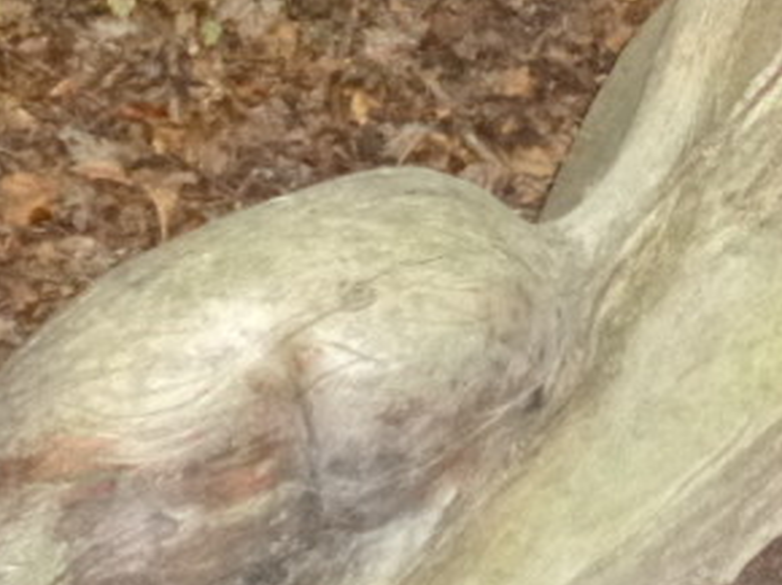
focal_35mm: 113
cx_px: 831
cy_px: 189
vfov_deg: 13.1
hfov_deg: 16.9
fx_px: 2551
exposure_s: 1/60
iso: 800
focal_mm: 5.7
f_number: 2.9
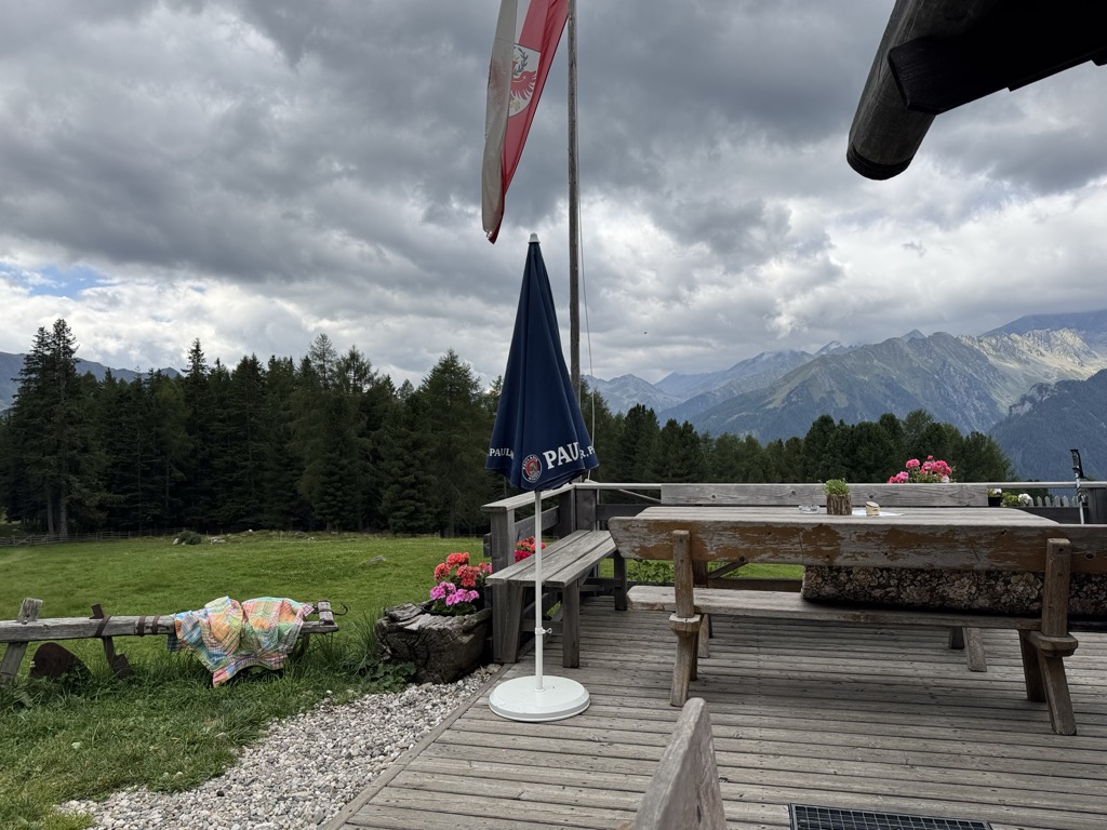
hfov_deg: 71.6
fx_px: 768
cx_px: 554
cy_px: 415
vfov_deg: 56.8
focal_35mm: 24
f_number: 1.78
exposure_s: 1/3802
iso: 80
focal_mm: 6.76
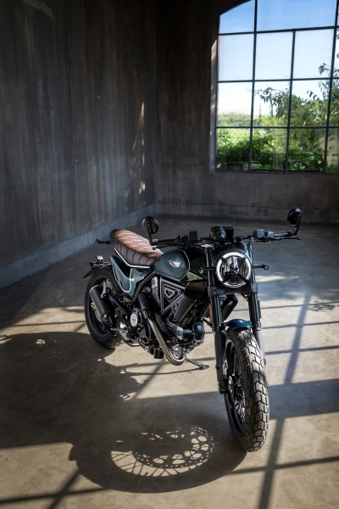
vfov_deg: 54.4
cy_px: 254
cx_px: 170
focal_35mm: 35
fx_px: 494
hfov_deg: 37.9
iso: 100
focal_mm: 35
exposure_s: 1/125
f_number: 5.6
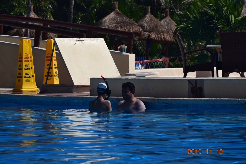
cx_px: 123
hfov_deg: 8.3
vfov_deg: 5.5
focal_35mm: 248
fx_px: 1691
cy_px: 82
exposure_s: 1/640
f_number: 11
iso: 200
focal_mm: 165
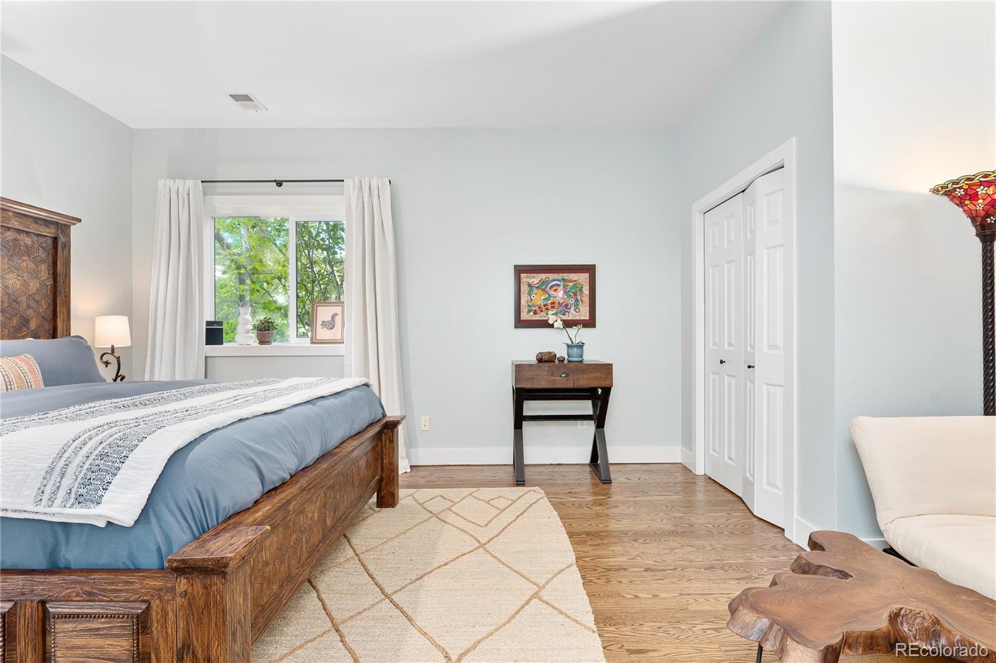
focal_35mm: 18
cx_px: 498
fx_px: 498
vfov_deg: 67.4
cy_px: 332
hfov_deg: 90.0
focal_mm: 18
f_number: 8
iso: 400
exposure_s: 1/1.25
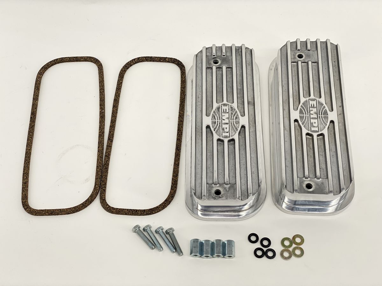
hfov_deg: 36.8
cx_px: 191
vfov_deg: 28.0
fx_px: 574
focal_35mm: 52
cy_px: 143
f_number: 2
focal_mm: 6
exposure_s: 1/302
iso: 20
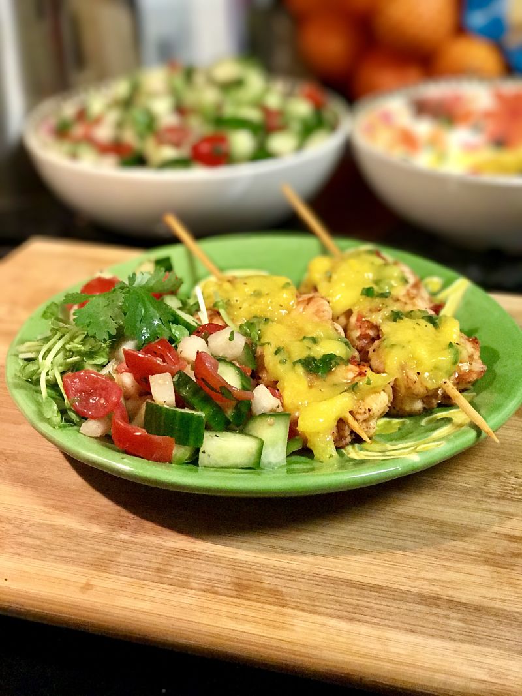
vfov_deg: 33.8
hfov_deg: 25.7
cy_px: 348
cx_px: 261
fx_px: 1146
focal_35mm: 57
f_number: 2.8
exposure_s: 1/60
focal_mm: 6.6
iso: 800
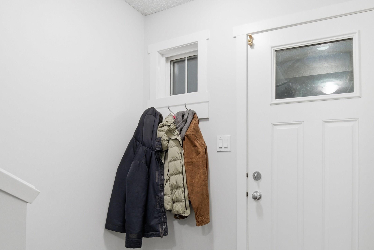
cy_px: 164
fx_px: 218
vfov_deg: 58.3
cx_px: 247
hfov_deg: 78.7
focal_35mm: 21
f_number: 8
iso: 400
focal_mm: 10
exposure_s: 1/60
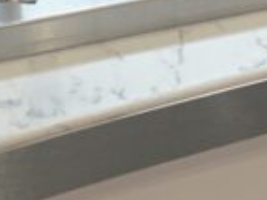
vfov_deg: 7.1
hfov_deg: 10.5
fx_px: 1433
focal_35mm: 186
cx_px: -9
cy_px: -400
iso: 160
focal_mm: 4.25
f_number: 1.8
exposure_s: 1/50
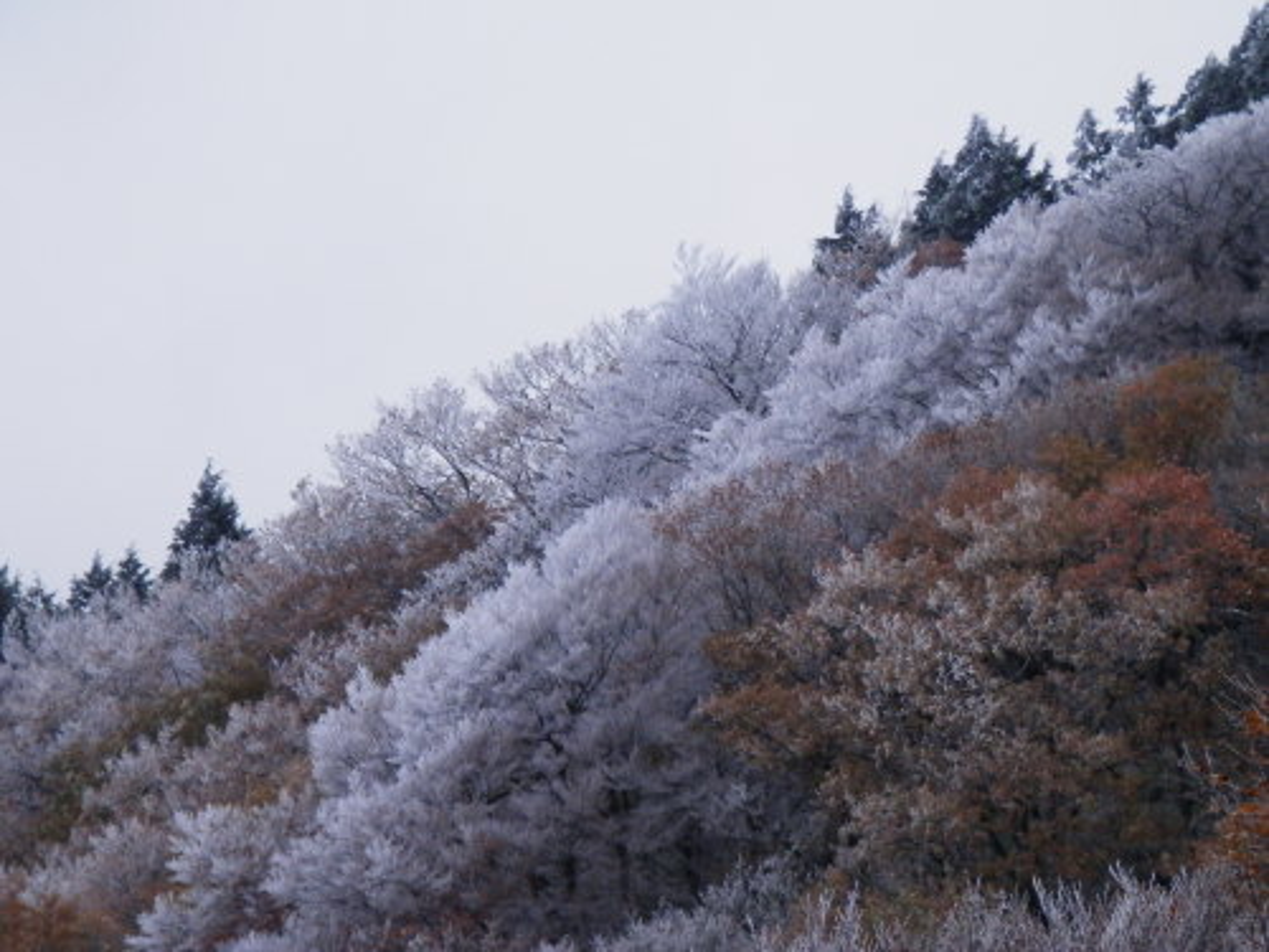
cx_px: 634
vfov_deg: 6.6
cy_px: 476
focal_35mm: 225
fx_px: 8248
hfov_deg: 8.8
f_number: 6.1
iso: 200
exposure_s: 1/200
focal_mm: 40.2
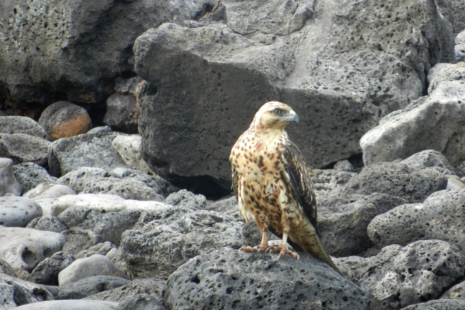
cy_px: 136
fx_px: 6057
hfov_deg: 4.4
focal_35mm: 469
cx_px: 232
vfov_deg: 2.9
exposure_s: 1/250
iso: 250
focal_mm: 81
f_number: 5.9
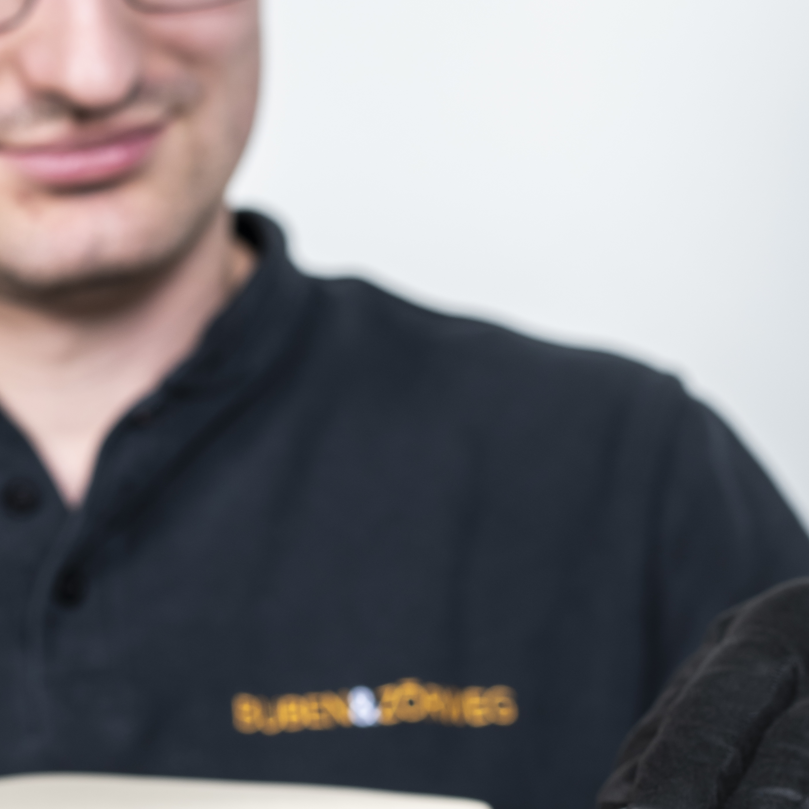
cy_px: 764
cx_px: 376
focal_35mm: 126
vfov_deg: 13.7
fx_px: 3332
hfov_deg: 13.8
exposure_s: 1/200
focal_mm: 50
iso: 100
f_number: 5.6
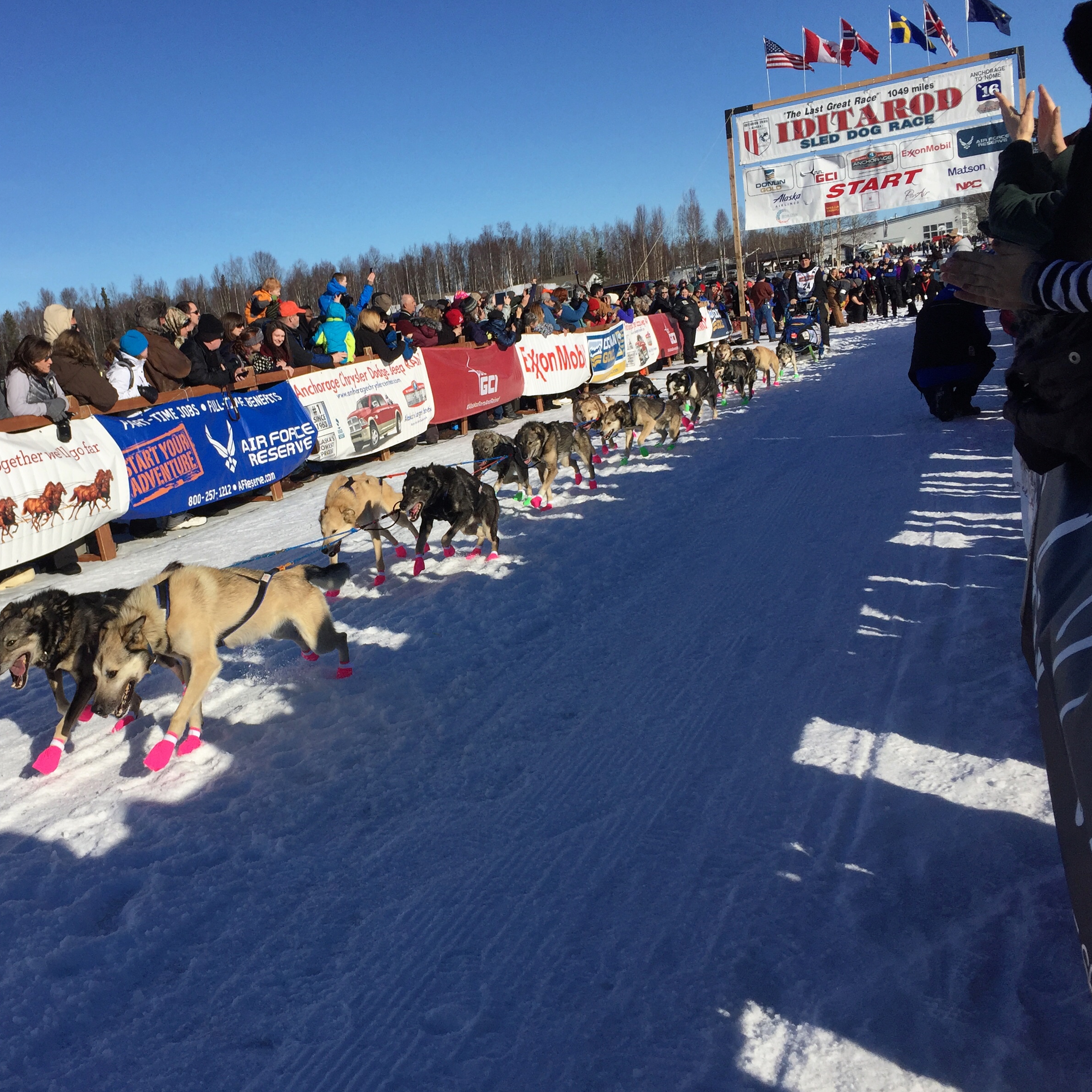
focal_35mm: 35
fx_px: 1249
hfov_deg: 46.8
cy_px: 536
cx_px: 403
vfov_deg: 47.2
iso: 32
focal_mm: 4.15
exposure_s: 1/4405
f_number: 2.2
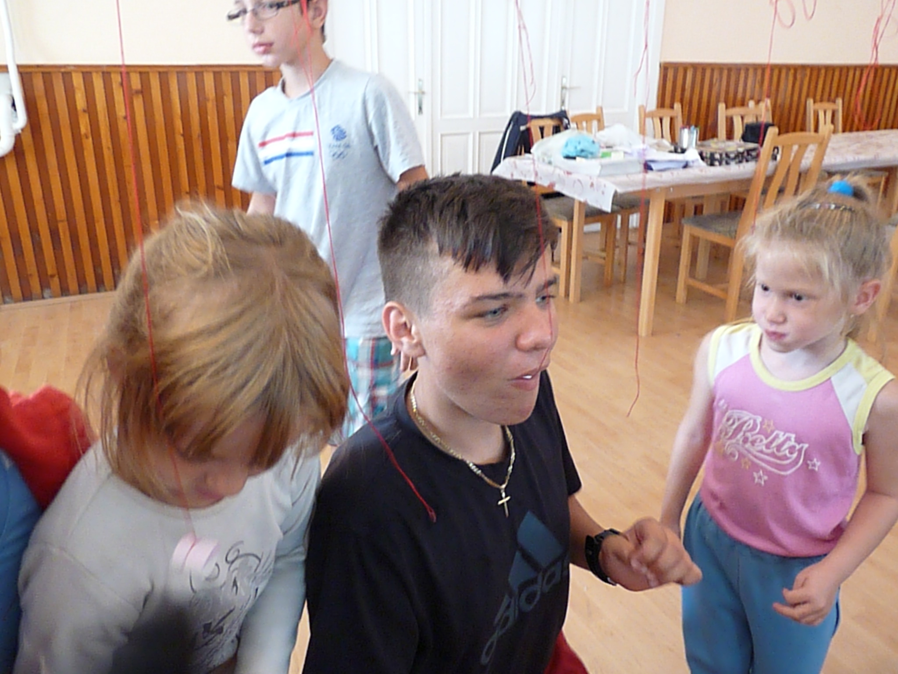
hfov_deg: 65.3
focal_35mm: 27
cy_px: 337
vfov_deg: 51.4
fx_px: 700
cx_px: 449
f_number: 2.8
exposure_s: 1/30
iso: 1250
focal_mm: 4.8
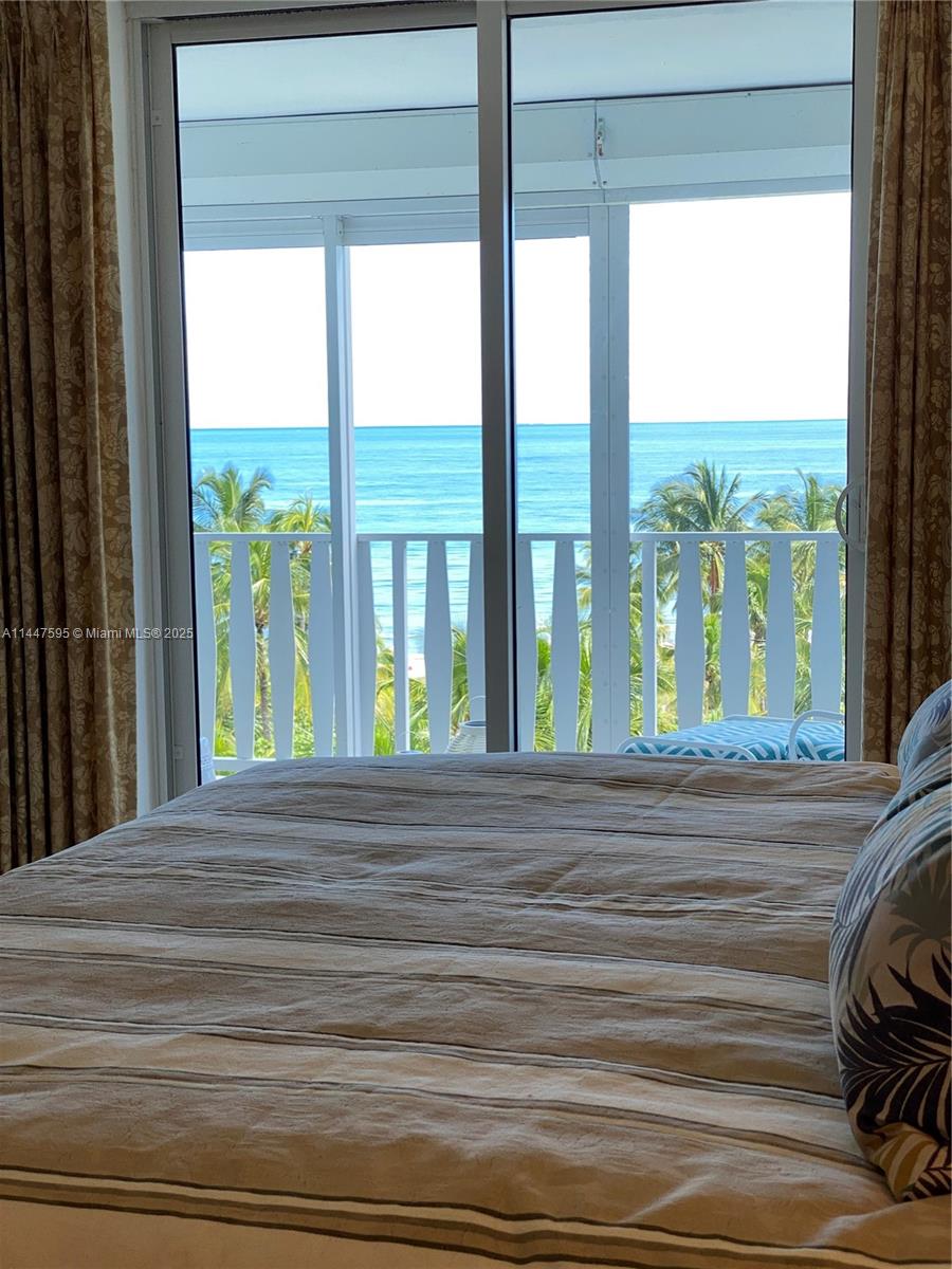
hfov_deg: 28.0
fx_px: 1907
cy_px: 634
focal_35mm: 52
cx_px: 476
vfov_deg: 36.8
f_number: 2
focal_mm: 6
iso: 64
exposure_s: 1/120
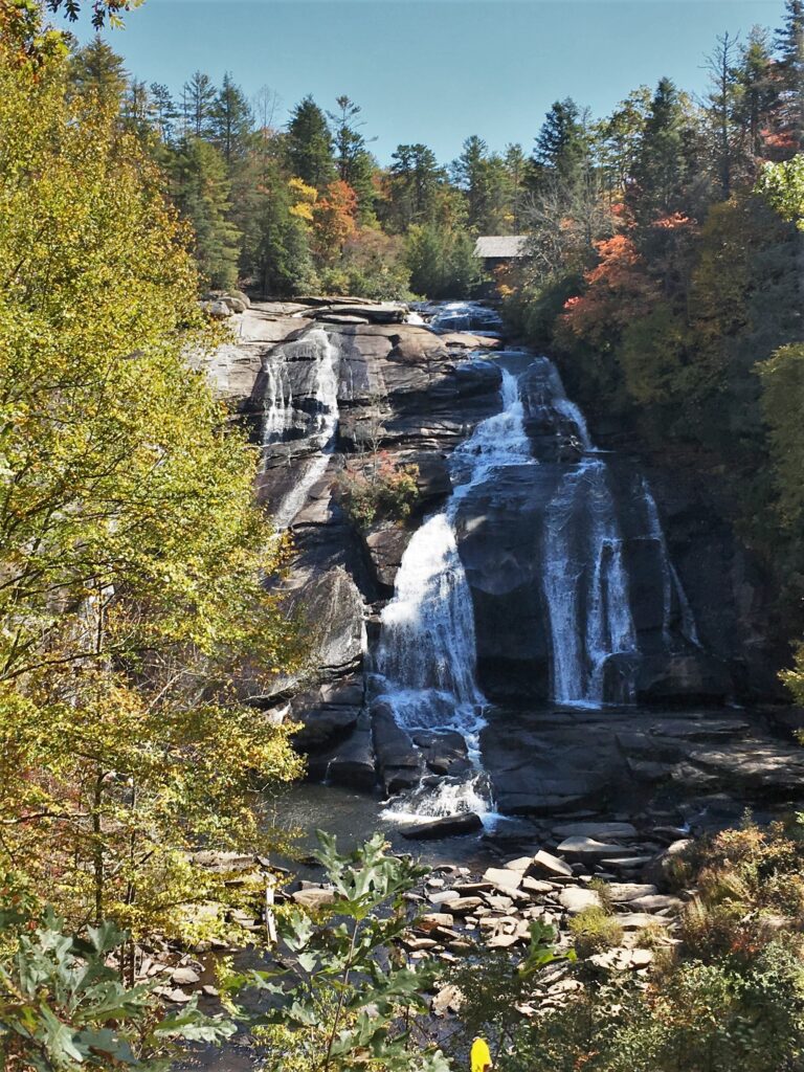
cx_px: 402
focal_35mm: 29
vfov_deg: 61.7
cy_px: 536
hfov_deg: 48.2
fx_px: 898
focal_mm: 4.15
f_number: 2.2
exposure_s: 1/1083
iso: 25
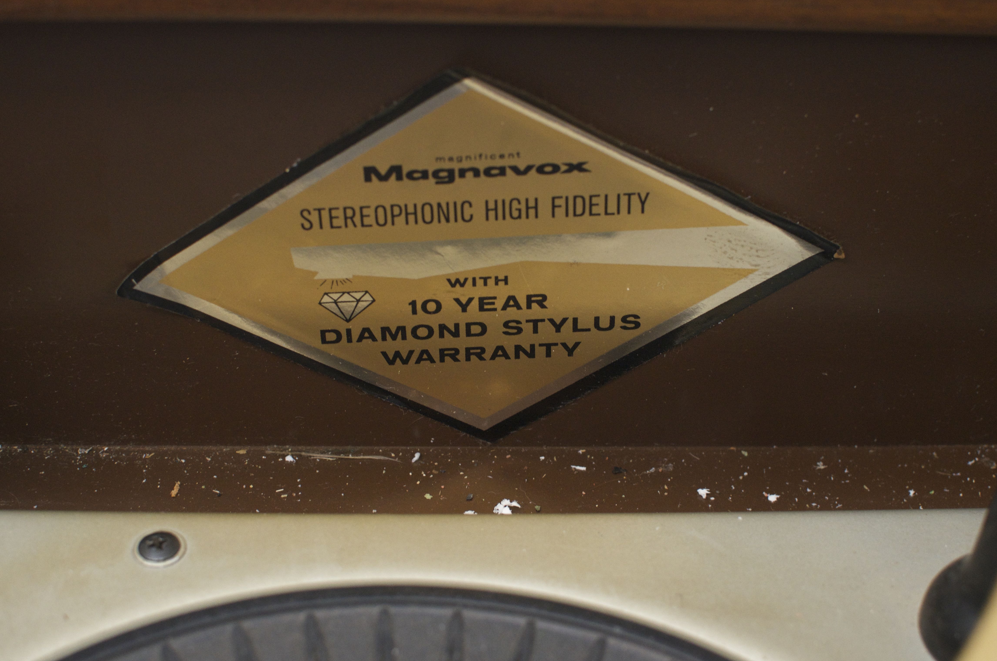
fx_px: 1563
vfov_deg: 23.9
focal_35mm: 57
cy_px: 306
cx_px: 474
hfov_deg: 35.4
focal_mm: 35
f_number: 4
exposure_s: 1/125
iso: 1000
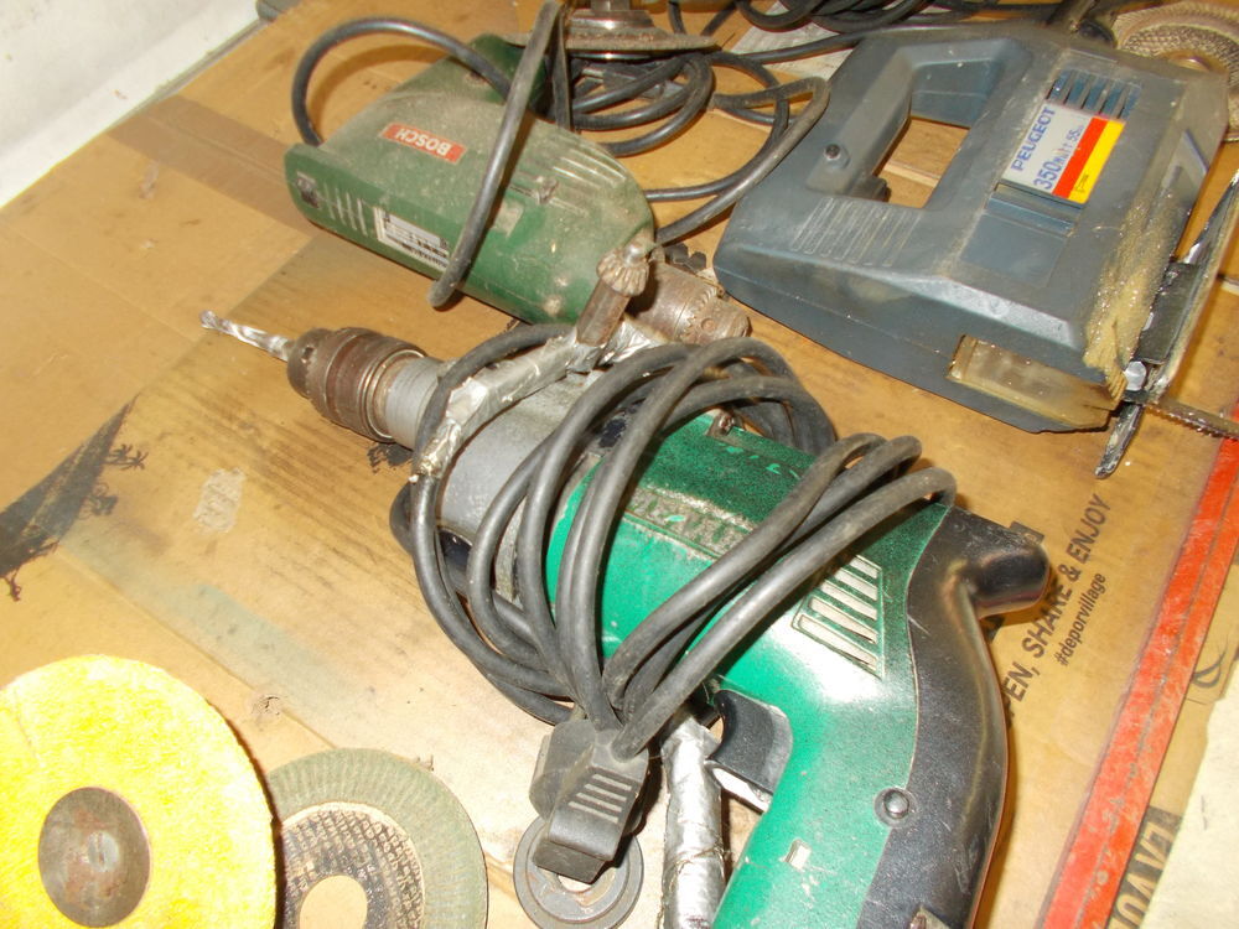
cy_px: 464
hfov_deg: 67.3
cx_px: 620
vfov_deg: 53.1
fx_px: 931
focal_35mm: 26
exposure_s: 1/25
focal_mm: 4.6
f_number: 3.2
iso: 200
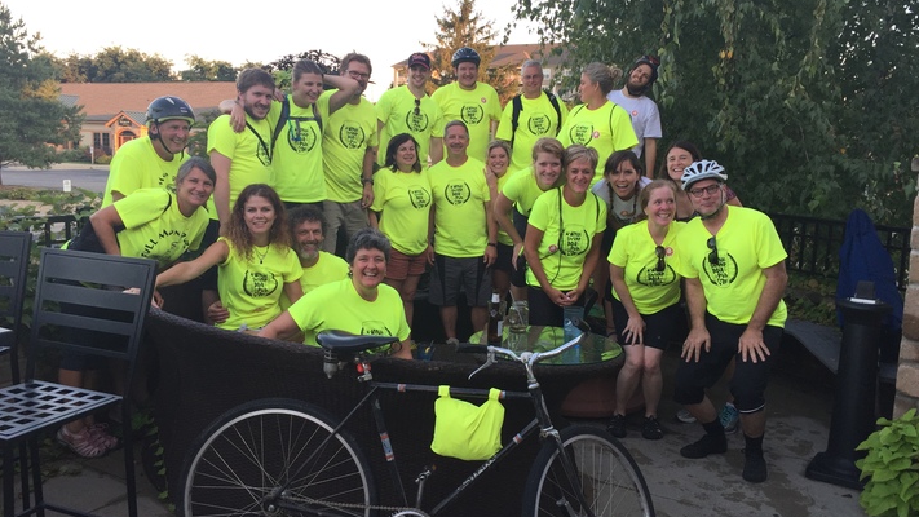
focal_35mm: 32
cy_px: 262
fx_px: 780
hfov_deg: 61.0
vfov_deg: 36.7
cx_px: 464
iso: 40
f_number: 2.2
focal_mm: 4.15
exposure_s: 1/120
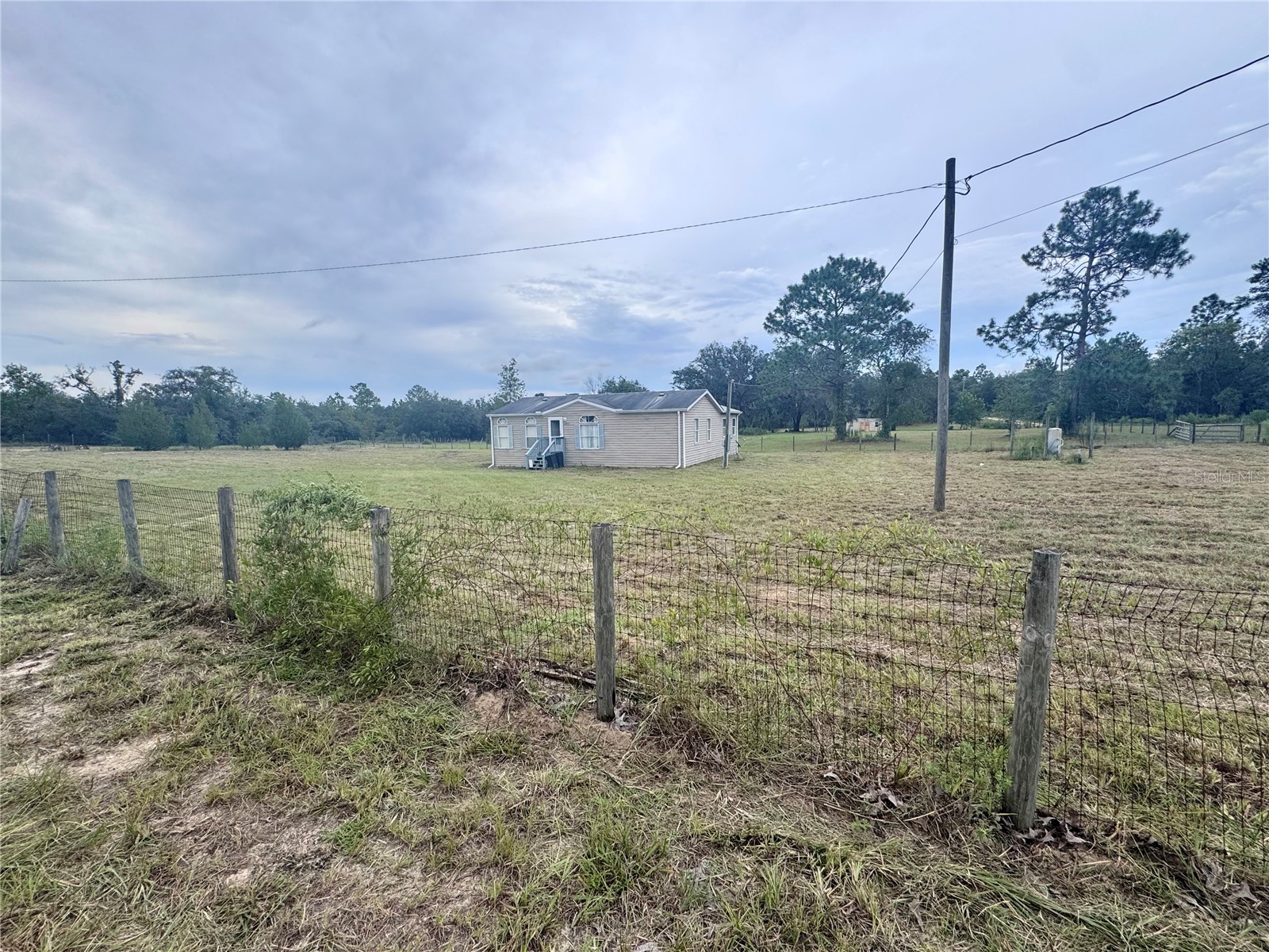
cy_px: 476
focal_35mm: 14
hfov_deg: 102.1
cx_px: 634
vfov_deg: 85.7
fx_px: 513
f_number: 2.2
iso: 40
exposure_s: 1/652
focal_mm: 2.22
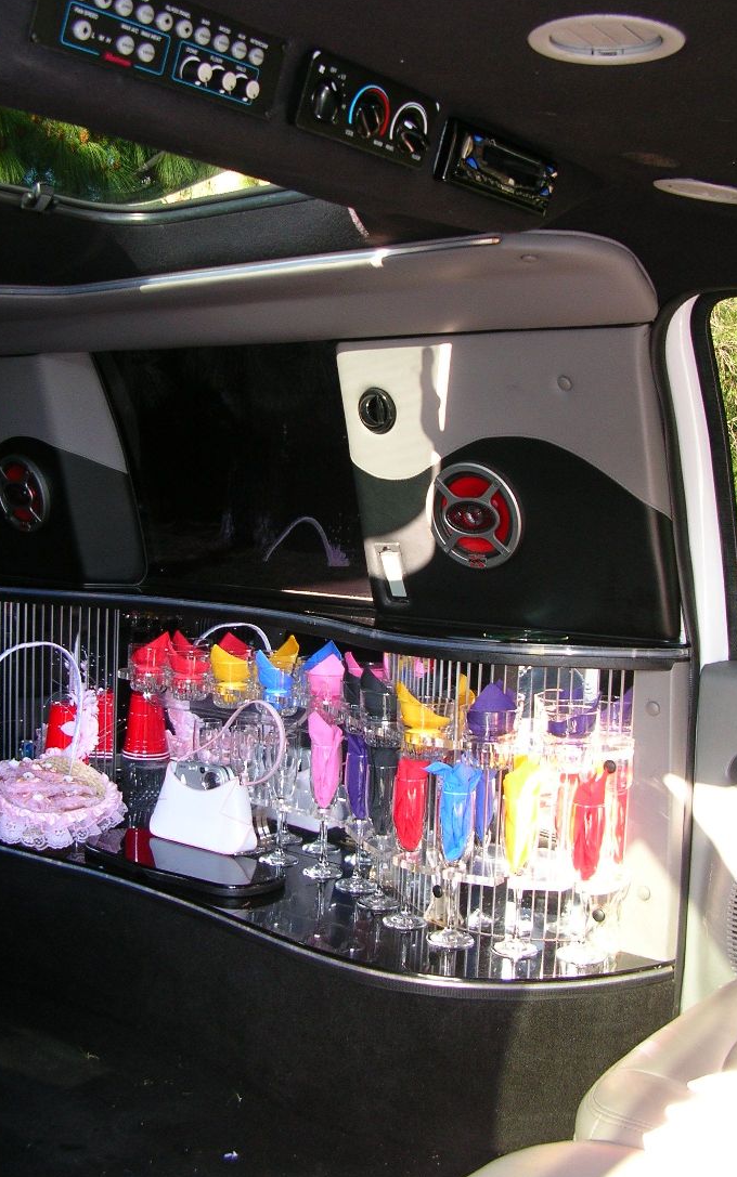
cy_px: 570
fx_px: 1253
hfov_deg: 32.7
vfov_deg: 50.4
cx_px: 310
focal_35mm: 39
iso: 50
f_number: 2.8
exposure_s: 1/30
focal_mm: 5.8
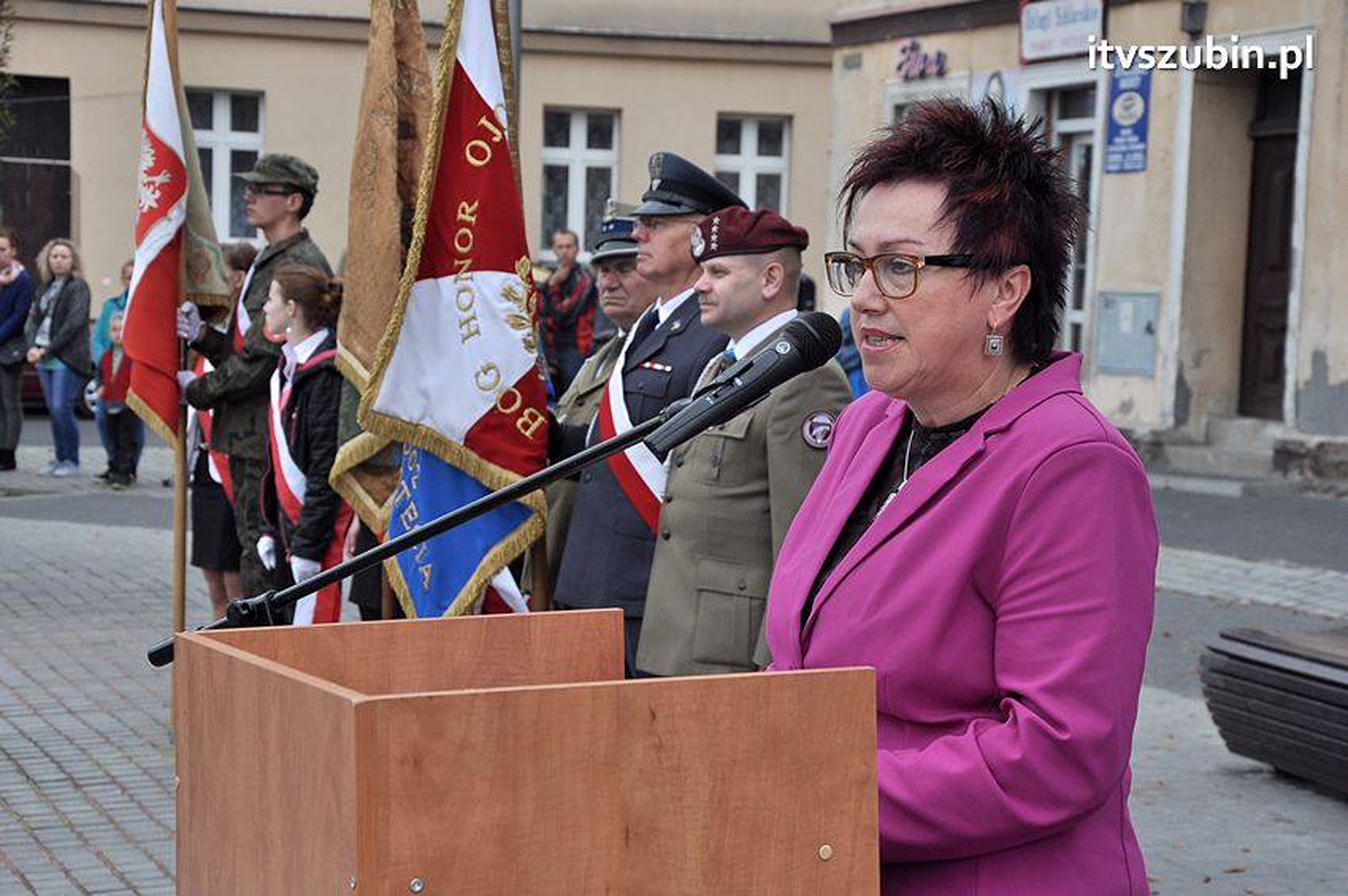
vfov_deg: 15.7
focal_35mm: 87
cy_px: 448
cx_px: 674
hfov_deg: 23.4
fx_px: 3254
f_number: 7.1
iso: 500
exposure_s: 1/800
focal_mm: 58
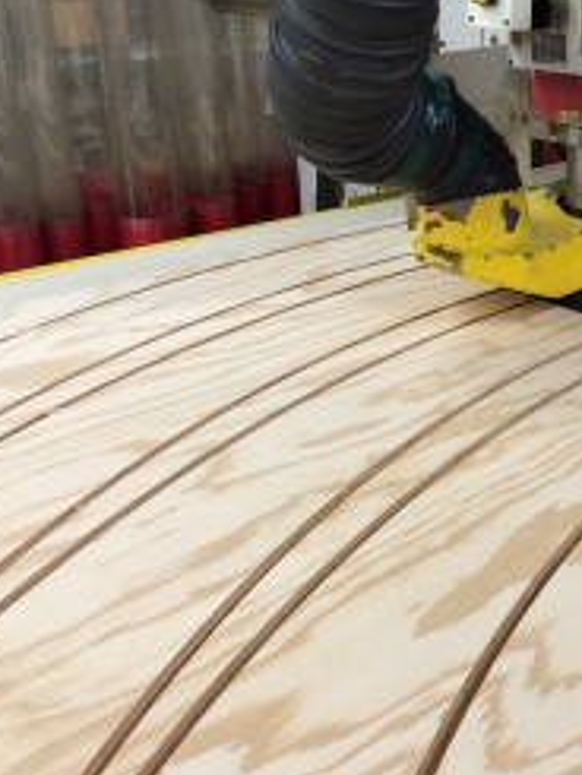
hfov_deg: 28.7
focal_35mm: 49
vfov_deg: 38.9
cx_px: 509
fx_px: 1097
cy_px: 357
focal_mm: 4.12
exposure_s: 1/30
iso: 160
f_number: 2.2
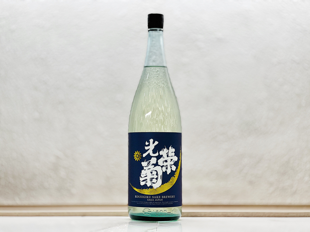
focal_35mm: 77
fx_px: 690
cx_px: 155
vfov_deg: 19.1
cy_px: 116
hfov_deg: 25.3
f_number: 2.8
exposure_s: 1/100
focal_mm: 9
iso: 200
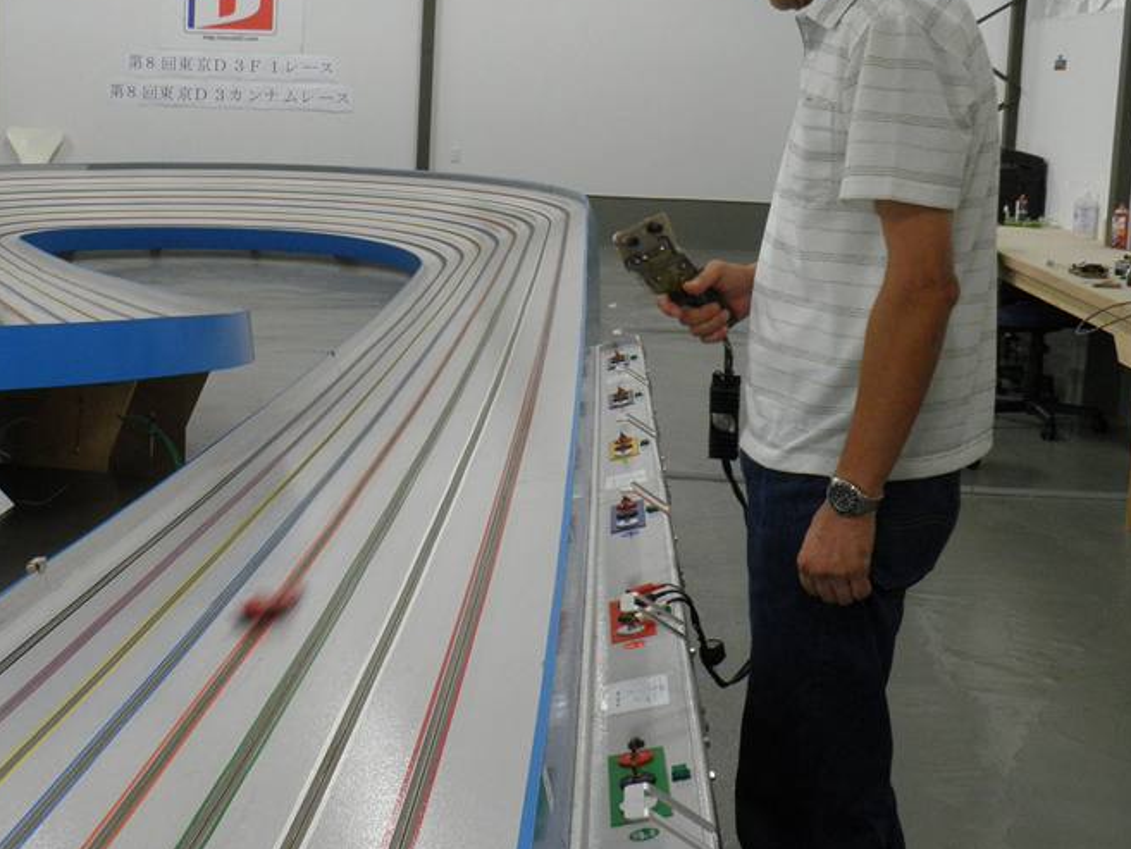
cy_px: 277
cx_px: 341
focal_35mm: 53
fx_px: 1732
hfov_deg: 35.7
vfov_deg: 27.4
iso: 200
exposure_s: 1/30
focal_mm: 6.1
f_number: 3.5
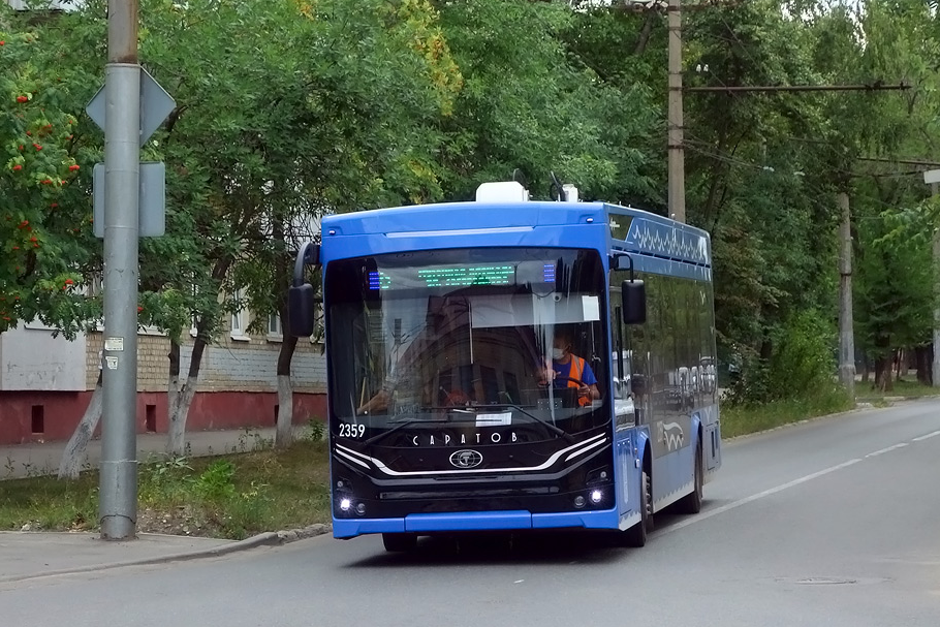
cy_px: 249
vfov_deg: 15.7
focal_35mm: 87
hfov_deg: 23.4
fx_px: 2272
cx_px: 487
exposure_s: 1/500
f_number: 4
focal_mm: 24.7
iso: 200
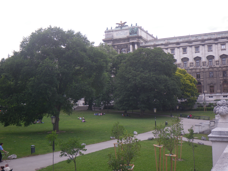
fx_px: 277
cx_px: 114
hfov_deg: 44.8
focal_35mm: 42
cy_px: 86
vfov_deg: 34.3
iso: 50
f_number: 4.2
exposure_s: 1/80
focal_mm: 7.5
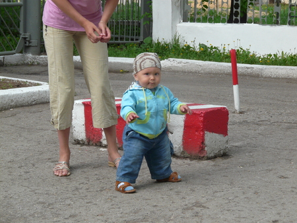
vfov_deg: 14.2
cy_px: 112
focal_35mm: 104
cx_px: 148
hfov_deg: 18.9
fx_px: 893
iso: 100
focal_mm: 17
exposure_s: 1/125
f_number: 4
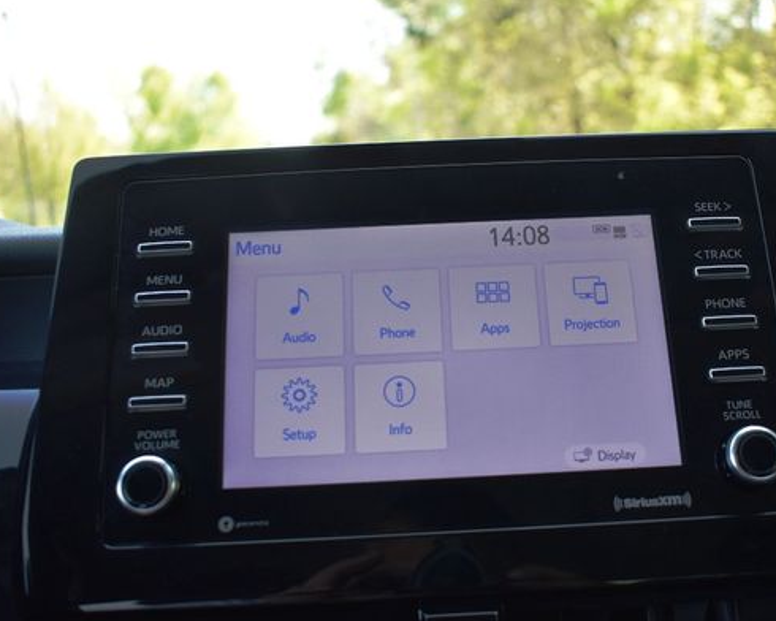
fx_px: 887
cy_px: 329
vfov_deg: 38.6
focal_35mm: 39
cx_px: 461
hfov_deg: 47.0
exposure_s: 1/250
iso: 400
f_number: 4.5
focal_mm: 21
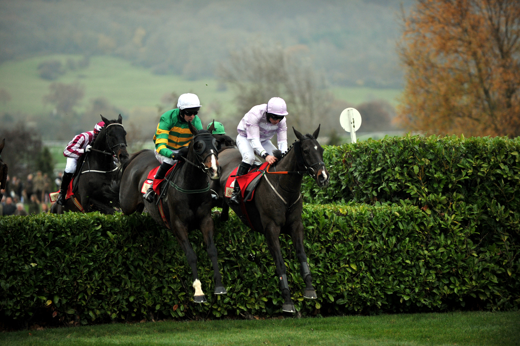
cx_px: 260
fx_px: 2887
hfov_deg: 10.3
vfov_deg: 6.9
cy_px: 173
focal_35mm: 200
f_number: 3.2
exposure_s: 1/640
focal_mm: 200
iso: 1600
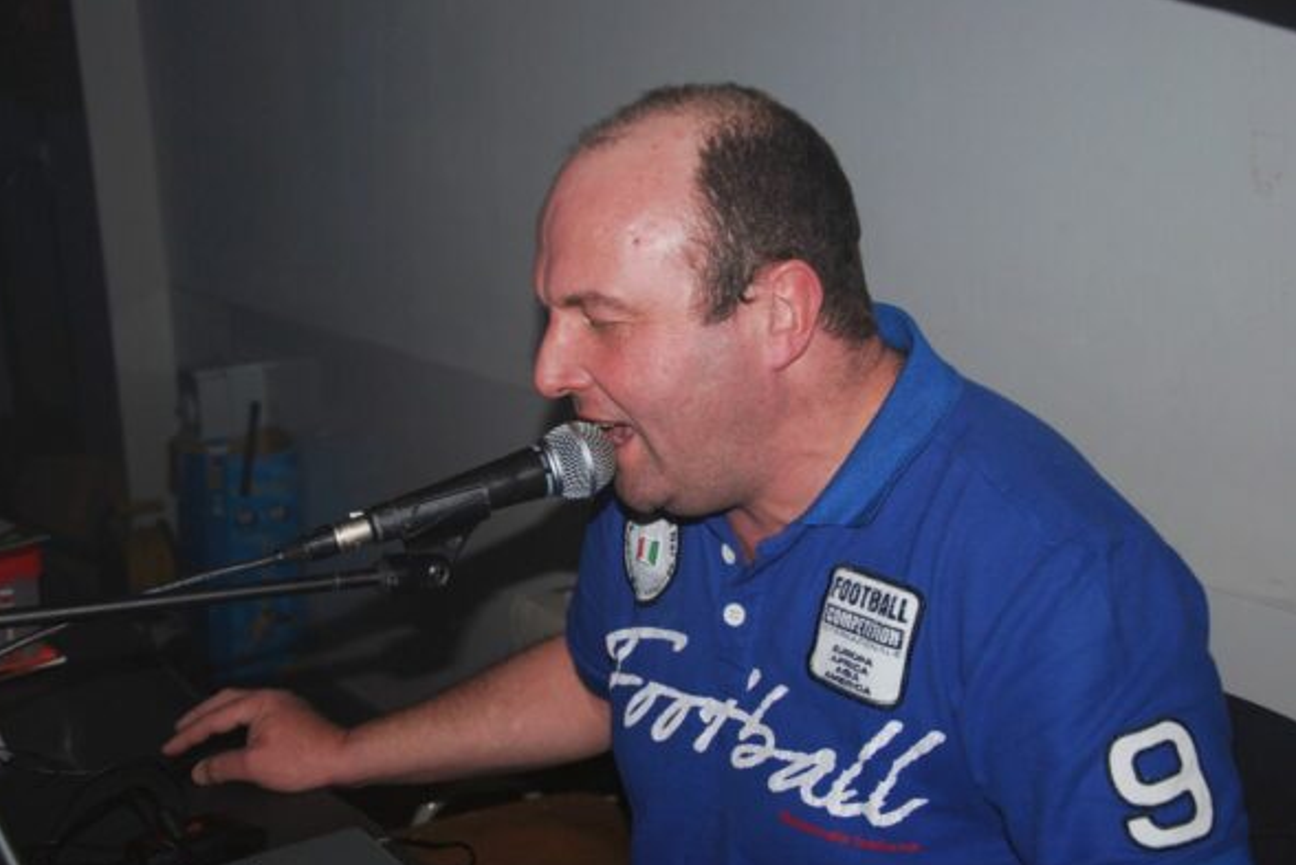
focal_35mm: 52
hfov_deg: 38.2
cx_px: 640
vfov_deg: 26.0
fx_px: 1872
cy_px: 438
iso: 200
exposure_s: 1/60
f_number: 4.5
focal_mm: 34
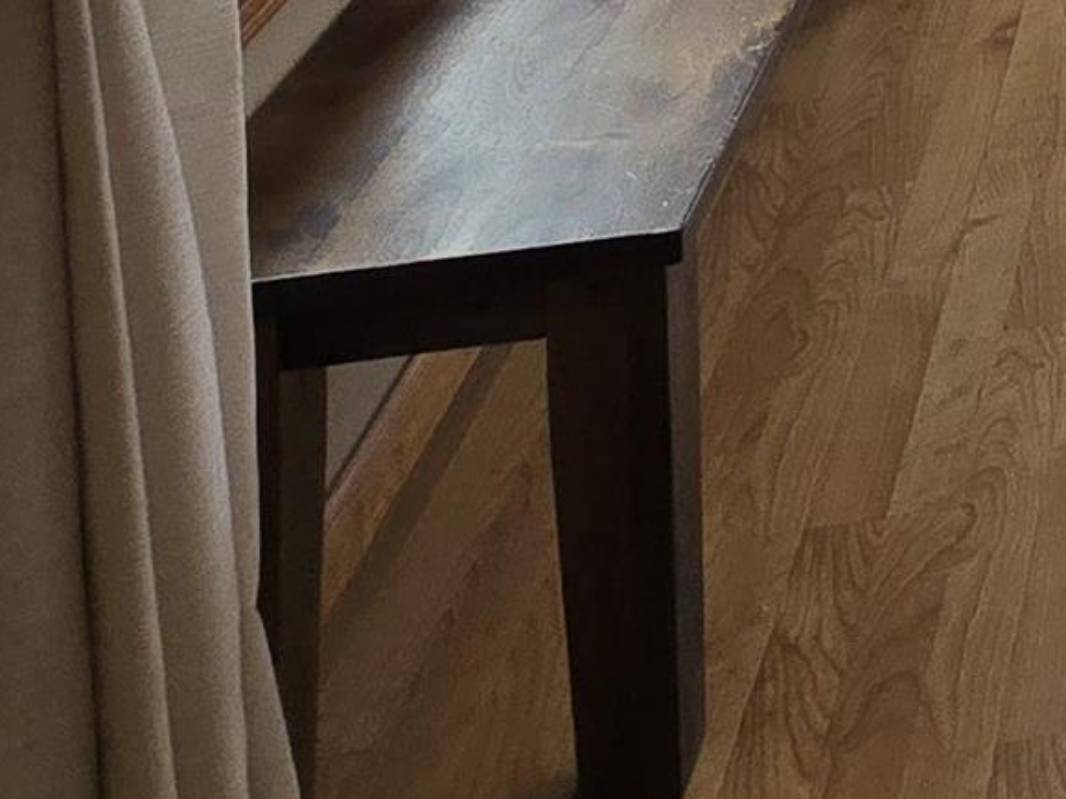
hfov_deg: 19.7
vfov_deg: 15.4
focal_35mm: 69
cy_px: -943
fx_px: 2124
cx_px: 1979
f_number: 2.2
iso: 80
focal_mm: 2.2
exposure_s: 1/120
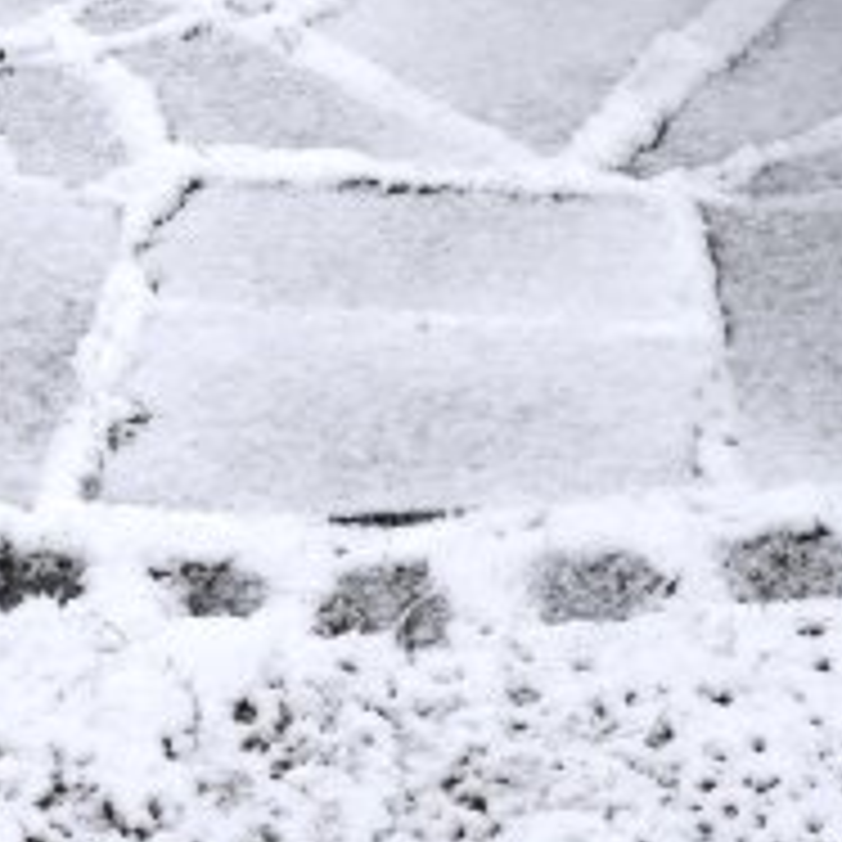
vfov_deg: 13.9
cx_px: 387
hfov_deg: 14.0
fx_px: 3440
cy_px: 189
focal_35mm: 125
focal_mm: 45
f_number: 13
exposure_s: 1/25
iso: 250
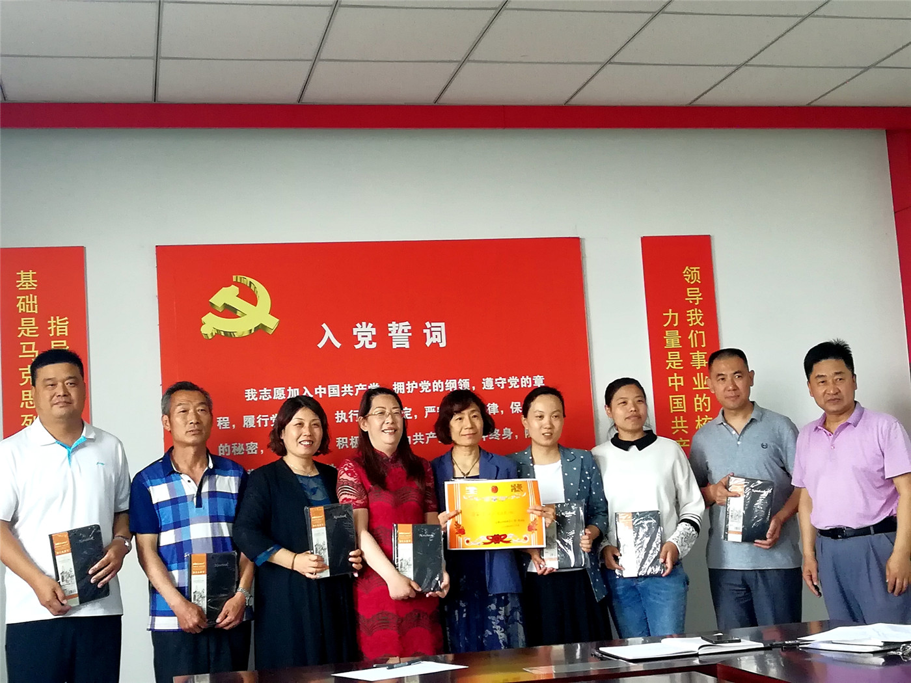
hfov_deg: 38.2
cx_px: 456
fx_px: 1316
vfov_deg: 29.1
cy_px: 342
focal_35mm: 50
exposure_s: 1/33.3
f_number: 1.8
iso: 160
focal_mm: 3.83
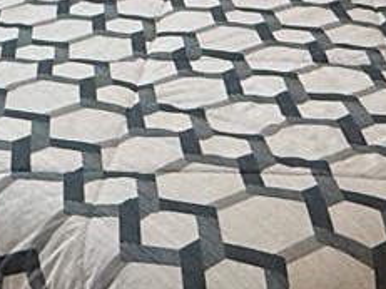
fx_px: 1081
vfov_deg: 15.0
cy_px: 13
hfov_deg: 20.2
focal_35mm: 97
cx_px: 165
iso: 400
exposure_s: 1/60
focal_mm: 2.22
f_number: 2.2
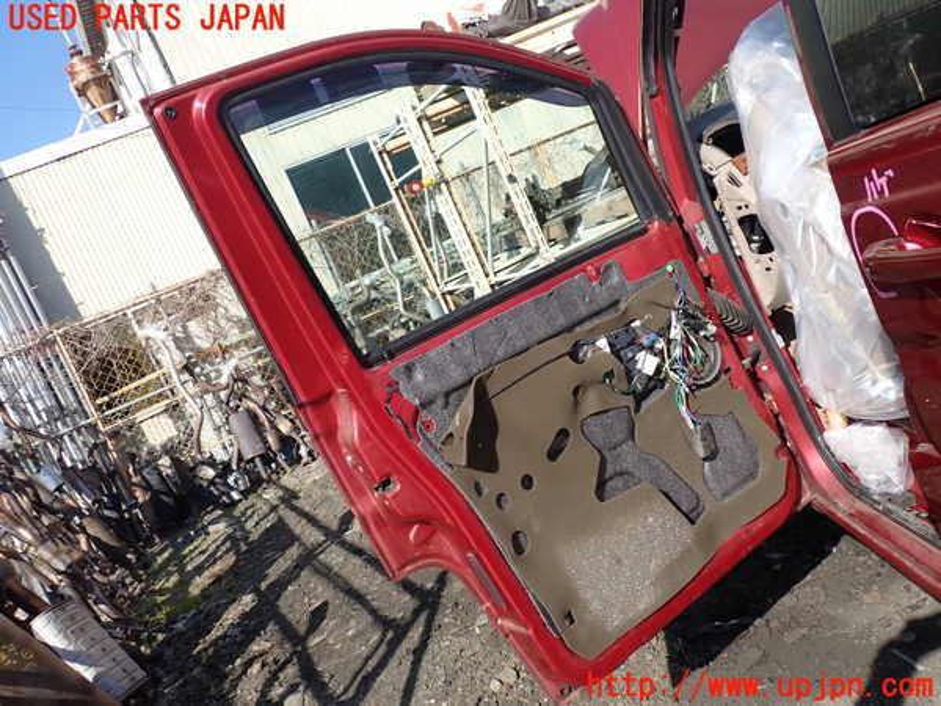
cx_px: 470
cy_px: 353
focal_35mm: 30
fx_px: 816
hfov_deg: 60.0
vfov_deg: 46.8
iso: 100
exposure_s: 1/800
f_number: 3.2
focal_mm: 5.4
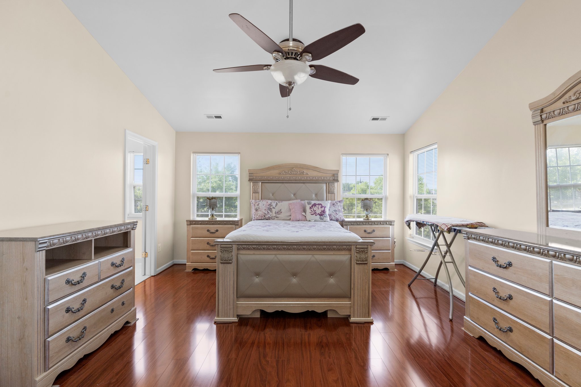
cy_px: 194
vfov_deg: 73.7
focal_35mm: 16
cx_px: 290
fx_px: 258
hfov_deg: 96.7
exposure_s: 1/40
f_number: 7.1
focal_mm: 16
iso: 250
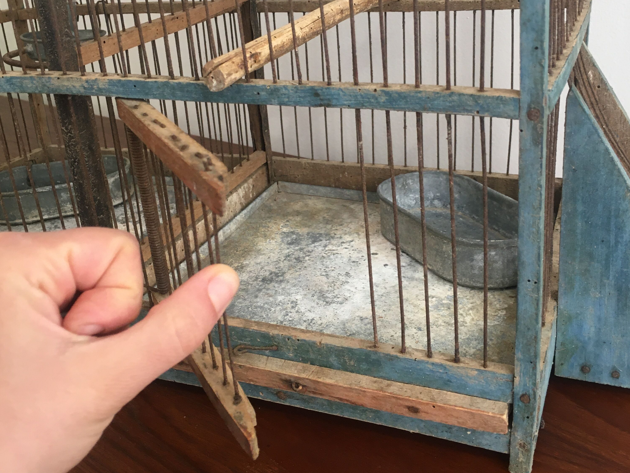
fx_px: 710
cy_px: 174
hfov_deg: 47.9
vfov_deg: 36.6
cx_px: 316
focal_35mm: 39
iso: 100
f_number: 2.2
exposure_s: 1/33
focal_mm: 4.15
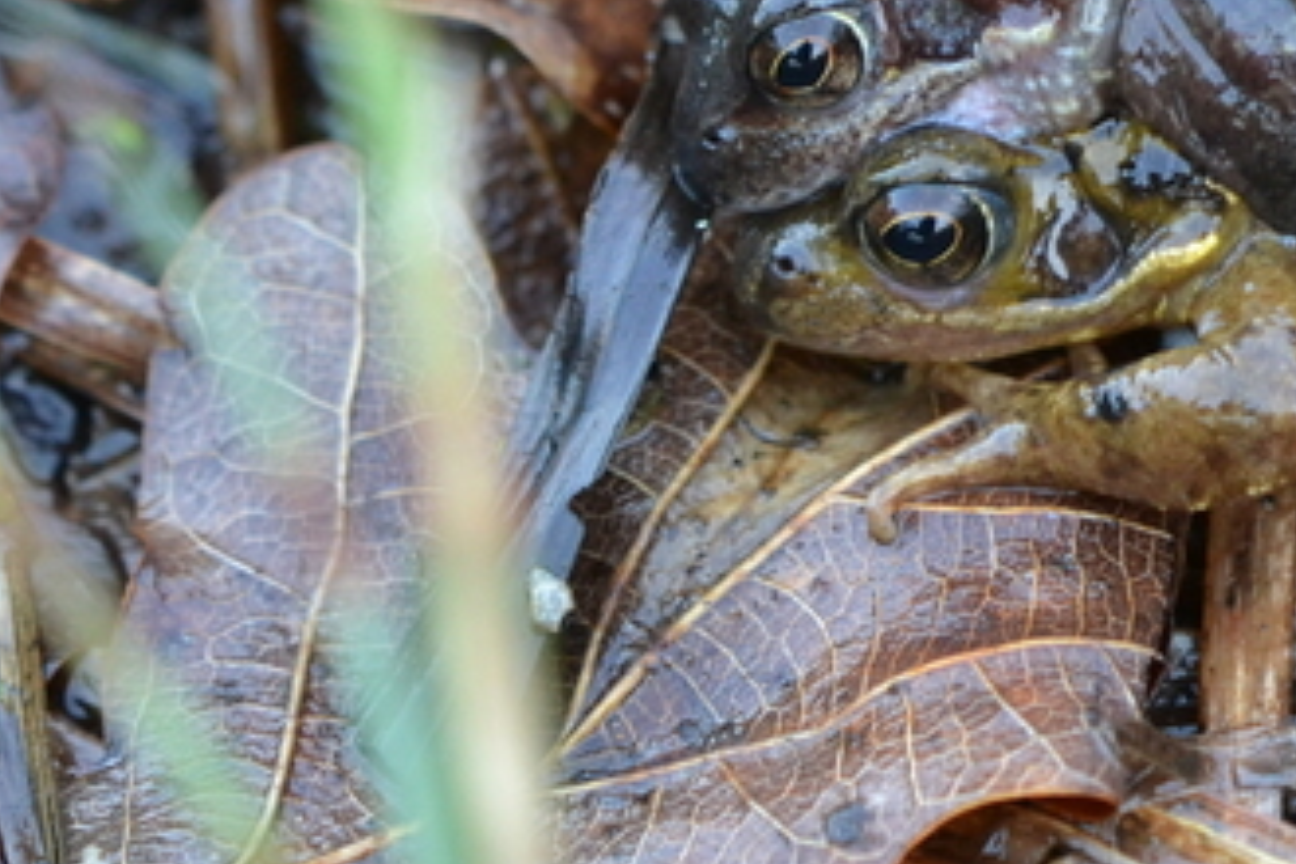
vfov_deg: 4.4
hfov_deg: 6.6
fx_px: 11131
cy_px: 49
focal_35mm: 309
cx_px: 1426
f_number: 6.3
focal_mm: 85
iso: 1600
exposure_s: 1/100
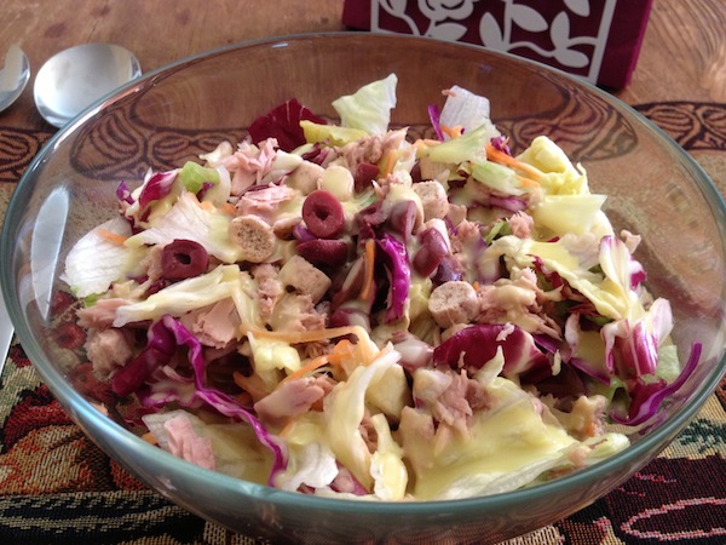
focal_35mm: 35
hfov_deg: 52.6
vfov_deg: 40.7
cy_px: 272
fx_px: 734
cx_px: 363
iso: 160
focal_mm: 4.28
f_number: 2.4
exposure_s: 1/20
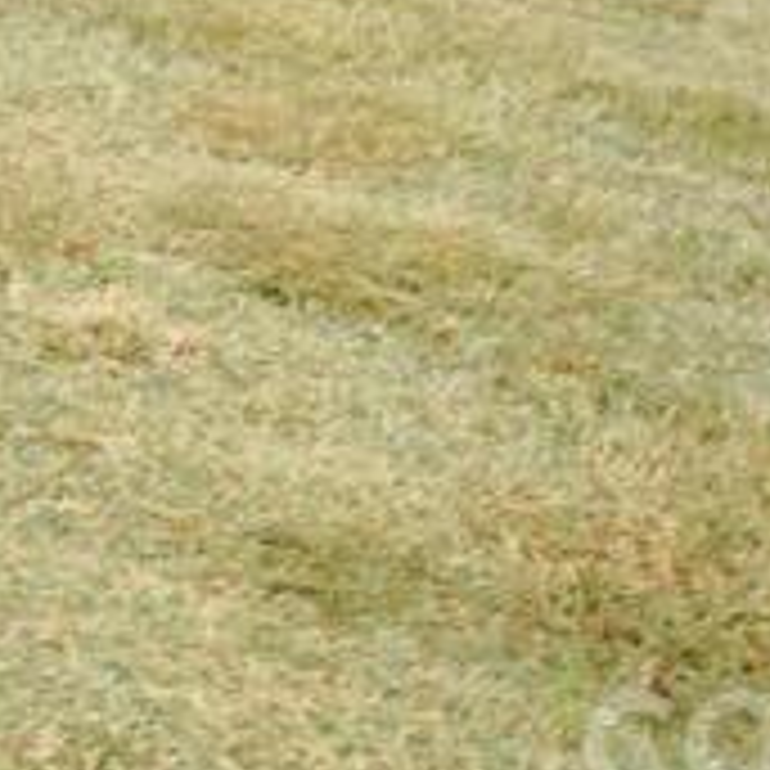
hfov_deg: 13.3
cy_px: -671
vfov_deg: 12.9
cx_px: -502
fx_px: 3037
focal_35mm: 121
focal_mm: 15
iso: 100
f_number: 6.3
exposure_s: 1/160
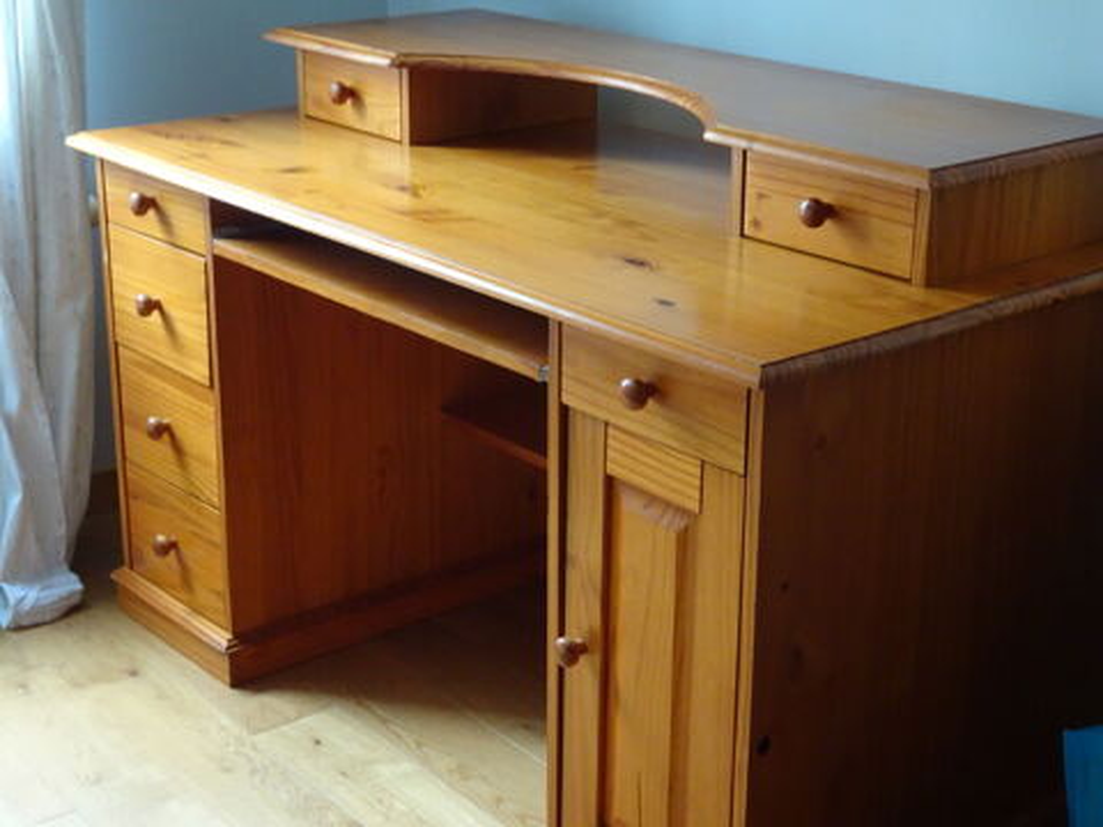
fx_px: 1784
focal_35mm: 56
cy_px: 414
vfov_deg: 26.1
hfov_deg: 34.3
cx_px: 552
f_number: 4.5
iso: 800
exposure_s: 1/20
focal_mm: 9.52
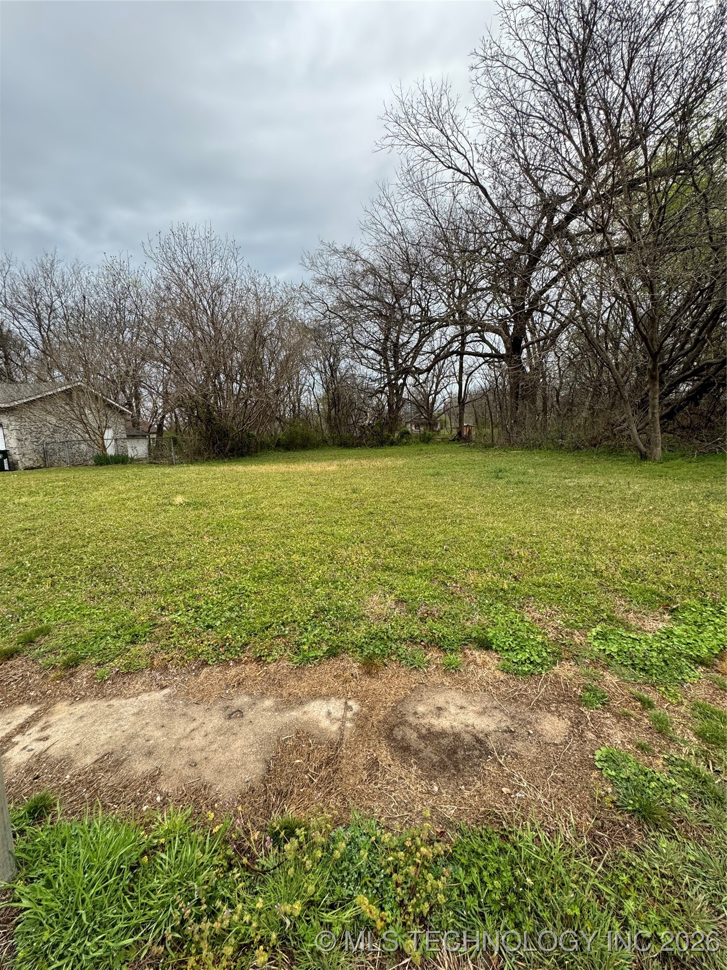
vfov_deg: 102.1
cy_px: 485
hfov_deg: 85.7
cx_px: 364
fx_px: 392
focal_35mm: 14
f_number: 2.2
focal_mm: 2.22
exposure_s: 1/99
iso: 80
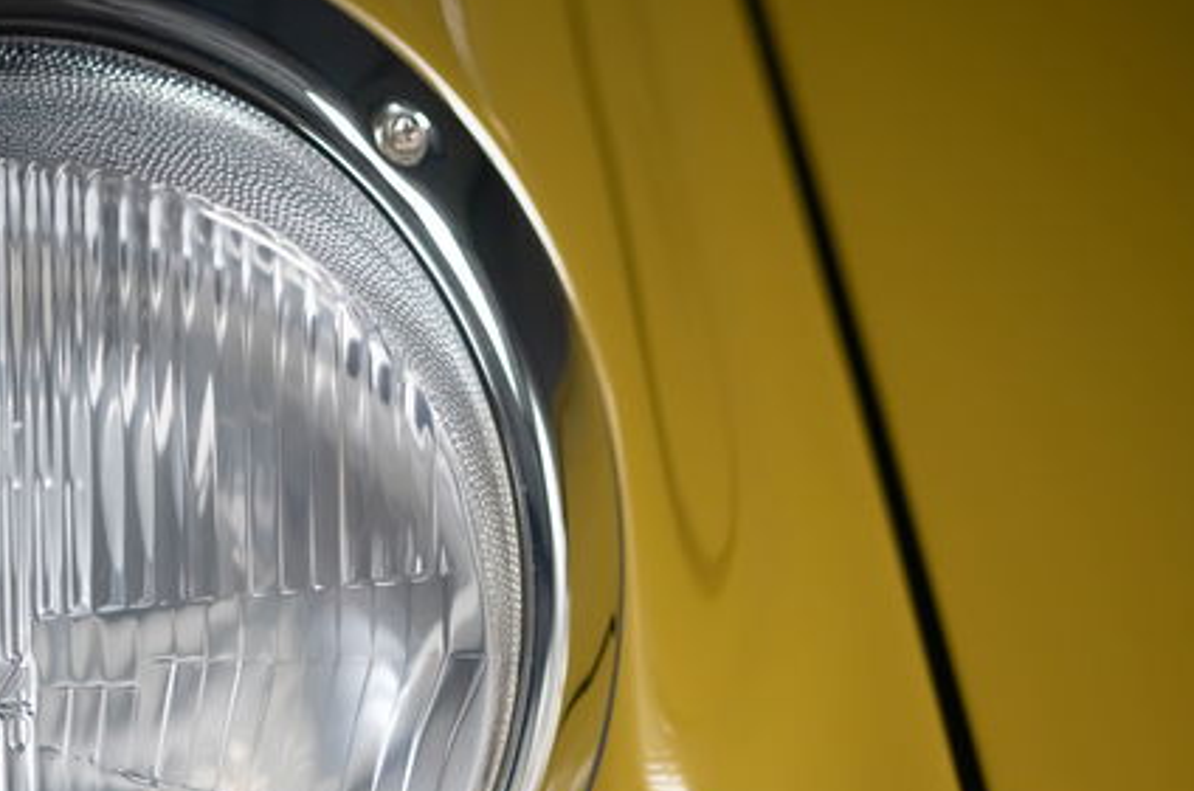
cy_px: 538
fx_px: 1920
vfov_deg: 23.2
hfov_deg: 34.4
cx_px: 456
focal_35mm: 58
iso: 800
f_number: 2.8
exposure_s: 1/8000
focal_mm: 32
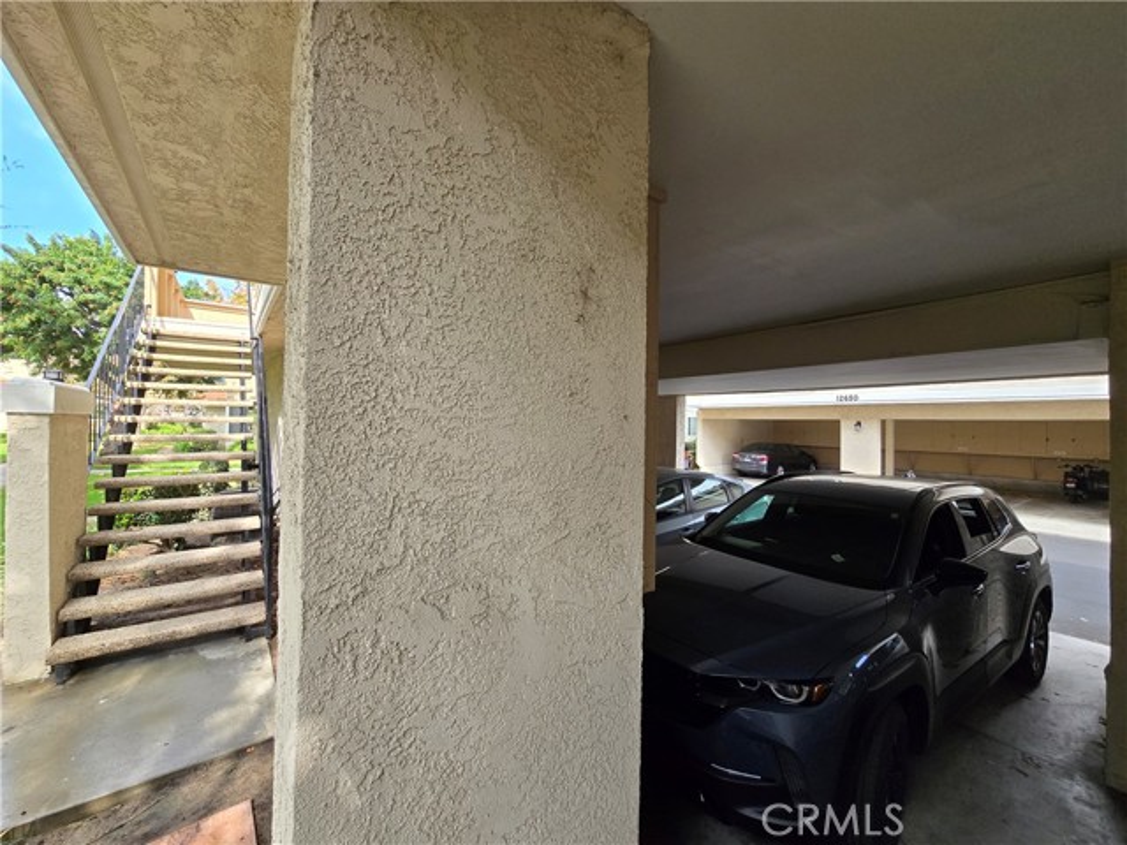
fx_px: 423
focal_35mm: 13
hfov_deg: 106.2
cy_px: 422
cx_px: 564
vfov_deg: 89.9
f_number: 2.2
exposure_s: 1/719
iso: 125
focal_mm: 2.2
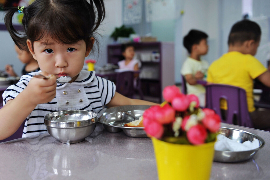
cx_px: 114
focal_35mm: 37
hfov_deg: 51.7
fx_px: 277
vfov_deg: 35.9
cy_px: 77
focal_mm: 31
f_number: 3.2
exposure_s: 1/60
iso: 400
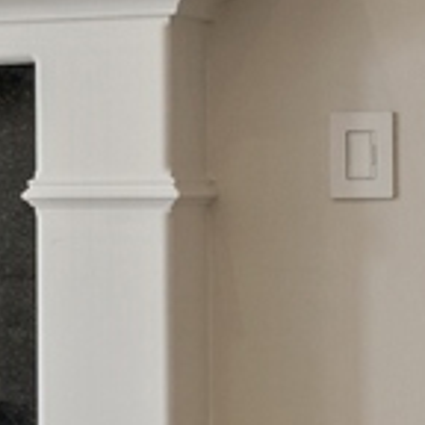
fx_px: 2264
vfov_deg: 10.7
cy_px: 239
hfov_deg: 7.9
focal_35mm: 163
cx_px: -1142
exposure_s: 1/100
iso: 320
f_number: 8
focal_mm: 17
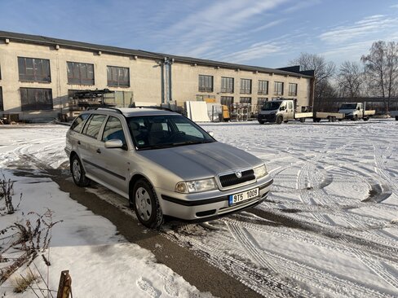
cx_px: 199
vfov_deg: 53.1
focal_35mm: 26
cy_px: 149
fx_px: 299
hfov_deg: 67.3
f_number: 1.6
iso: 50
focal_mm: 5.96
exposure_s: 1/3623
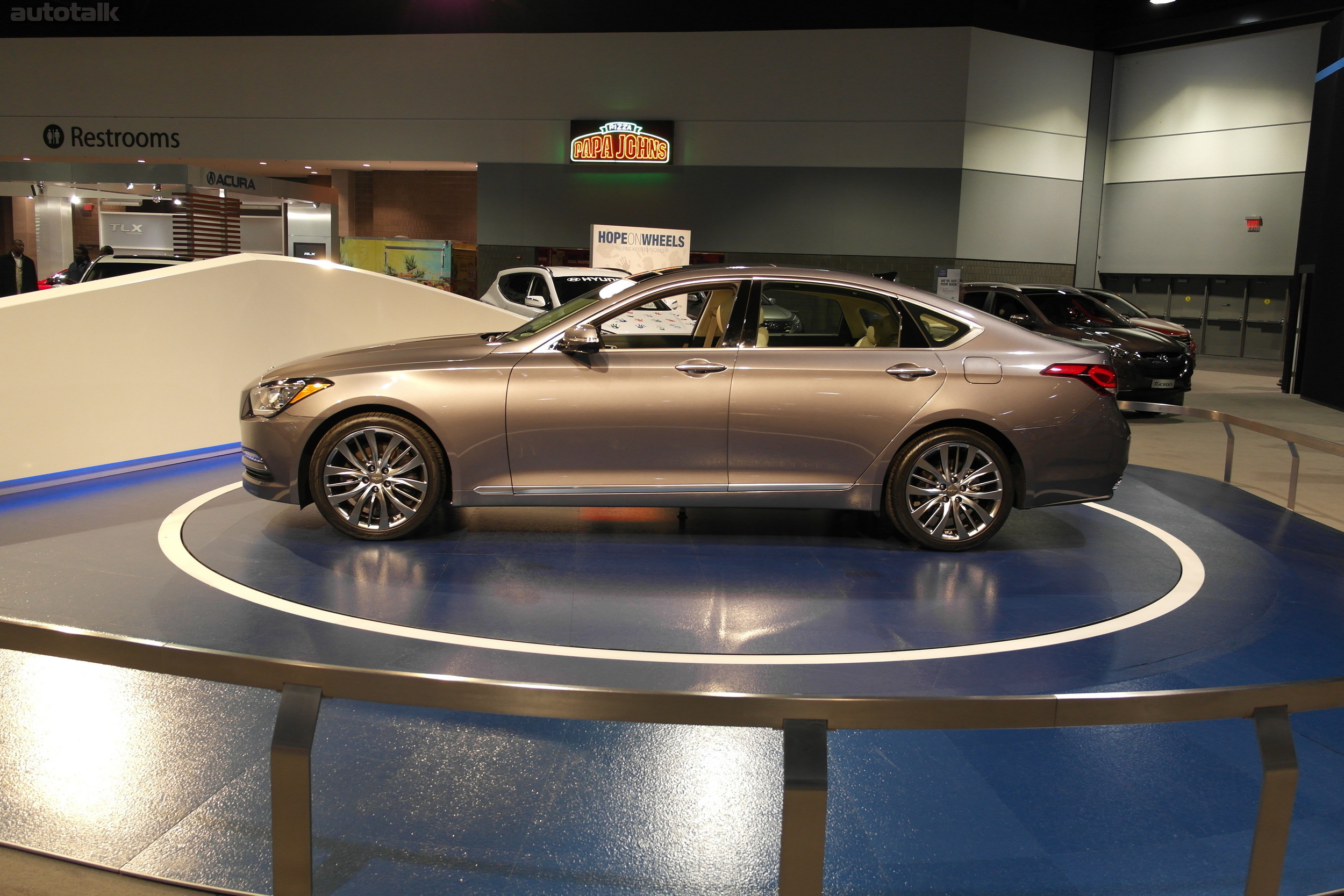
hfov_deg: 61.9
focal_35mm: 30
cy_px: 448
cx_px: 672
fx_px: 1120
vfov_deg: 43.6
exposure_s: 1/50
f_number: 3.5
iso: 400
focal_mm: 20
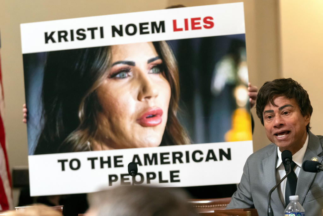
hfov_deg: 15.2
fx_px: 1211
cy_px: 108
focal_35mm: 135
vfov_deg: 10.2
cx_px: 162
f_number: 2.8
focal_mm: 90
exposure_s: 1/640
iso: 3200
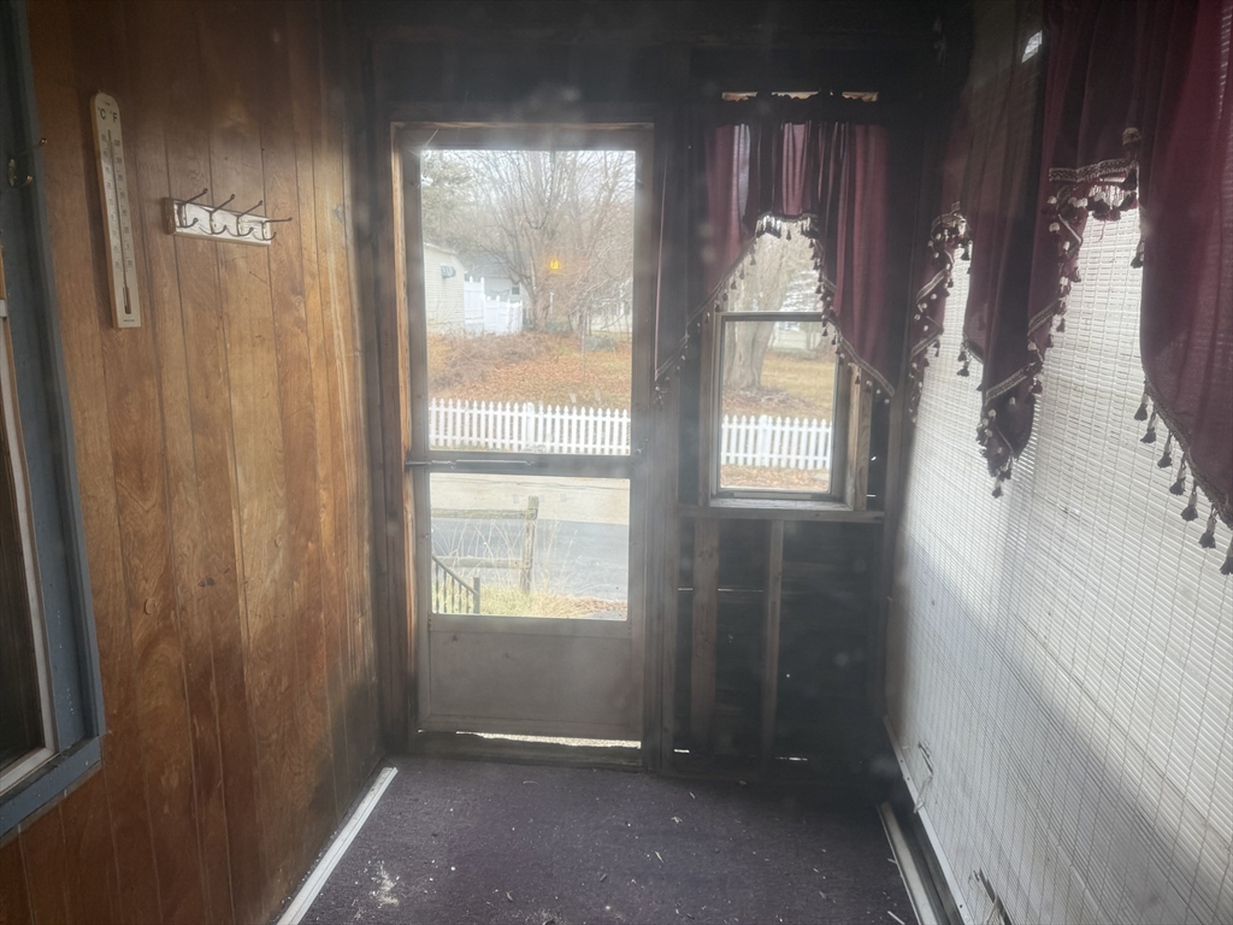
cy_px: 462
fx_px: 855
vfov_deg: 56.8
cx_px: 616
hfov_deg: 71.6
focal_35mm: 24
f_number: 1.78
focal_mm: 6.76
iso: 100
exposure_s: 1/121
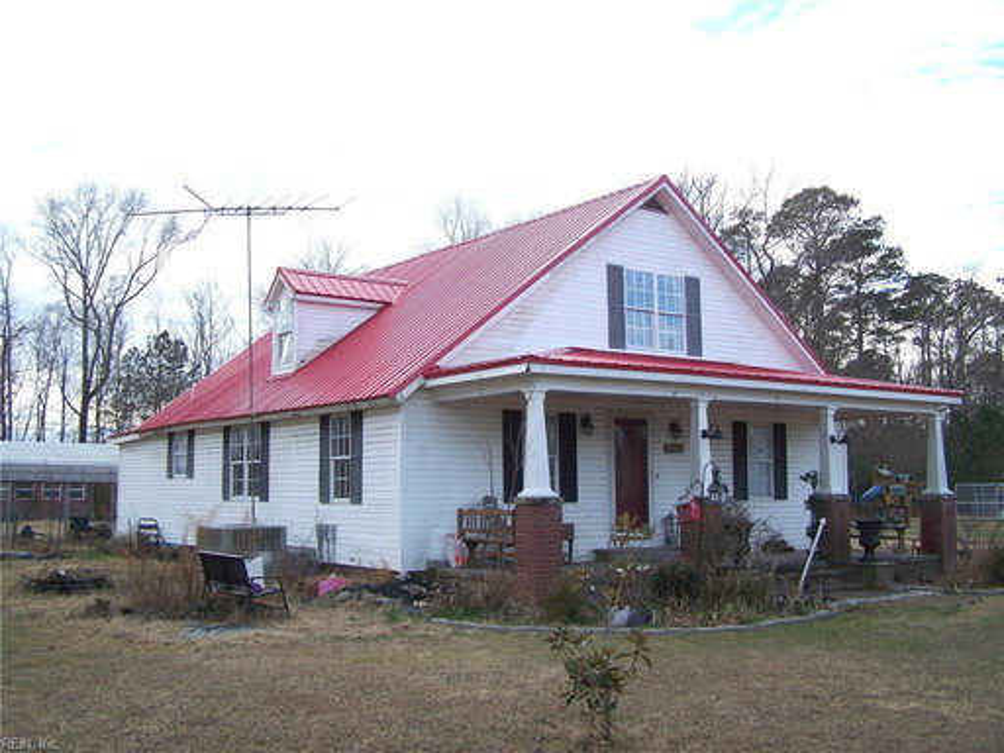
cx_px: 502
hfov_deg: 49.0
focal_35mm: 38
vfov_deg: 37.7
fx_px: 1102
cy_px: 376
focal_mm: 6.3
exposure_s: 1/400
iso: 64
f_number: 2.8
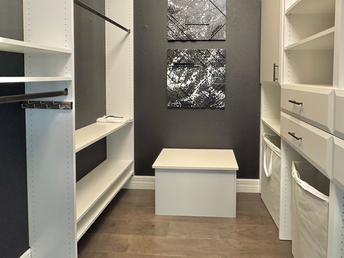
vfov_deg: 61.8
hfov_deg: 78.4
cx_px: 199
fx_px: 209
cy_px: 85
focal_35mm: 21
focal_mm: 2.22
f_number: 2.2
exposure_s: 1/60
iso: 640
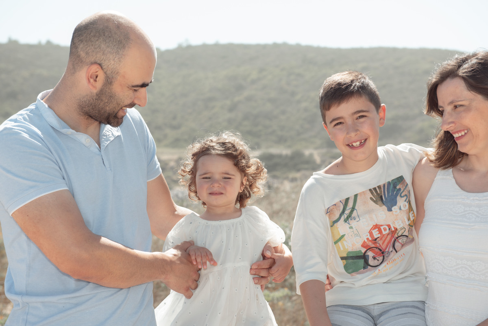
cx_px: 244
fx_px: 949
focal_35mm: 70
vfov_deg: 19.5
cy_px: 163
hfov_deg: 28.8
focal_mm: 70
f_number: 6.3
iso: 100
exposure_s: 1/200
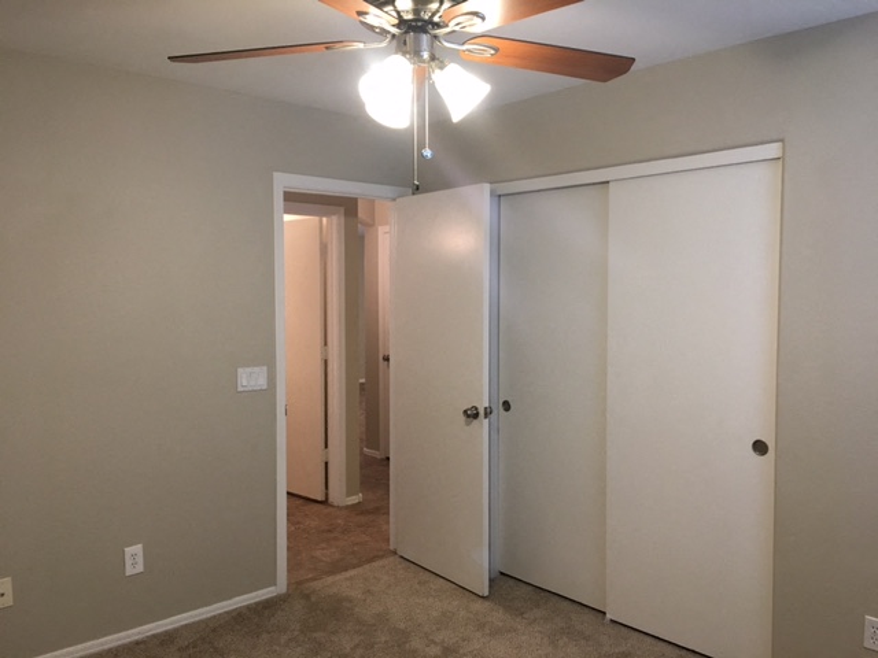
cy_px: 329
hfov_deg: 61.7
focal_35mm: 29
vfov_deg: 48.2
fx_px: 736
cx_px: 439
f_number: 2.2
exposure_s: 1/30
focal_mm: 4.15
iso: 80
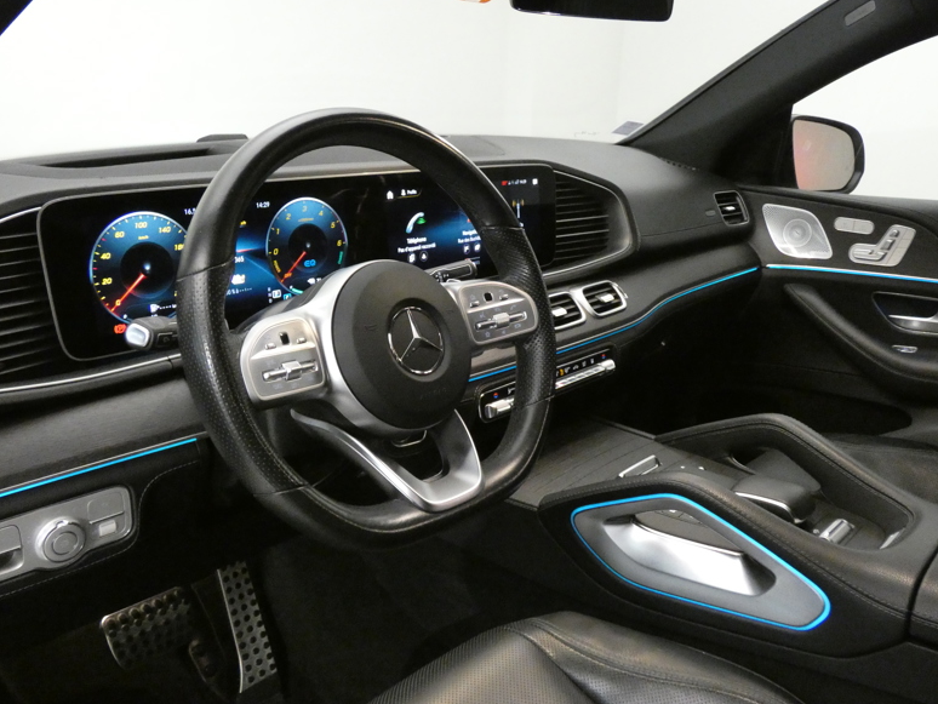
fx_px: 840
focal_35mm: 31
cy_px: 349
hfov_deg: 58.3
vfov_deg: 45.5
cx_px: 480
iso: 1600
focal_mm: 5.3
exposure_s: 1/30
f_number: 3.3
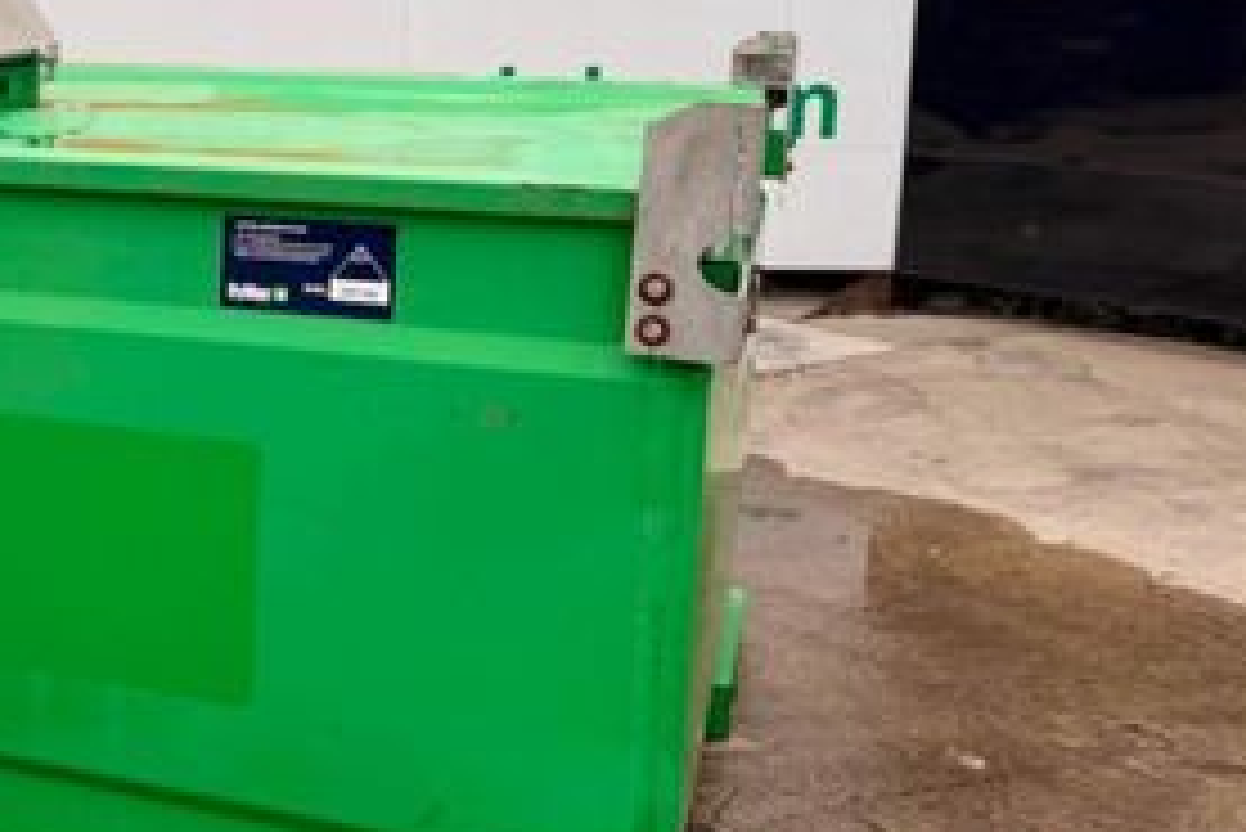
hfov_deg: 33.3
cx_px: -36
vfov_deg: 24.9
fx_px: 1870
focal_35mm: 54
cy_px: 252
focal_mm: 6.76
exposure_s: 1/622
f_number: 1.78
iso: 80
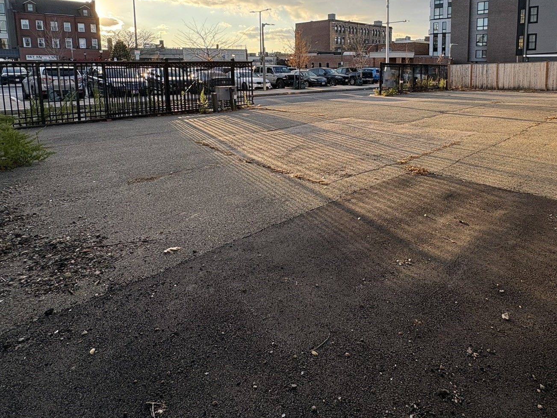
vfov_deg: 58.0
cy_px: 105
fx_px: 354
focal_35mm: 22
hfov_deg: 74.8
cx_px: 356
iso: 40
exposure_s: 1/352
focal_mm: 2.22
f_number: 2.2
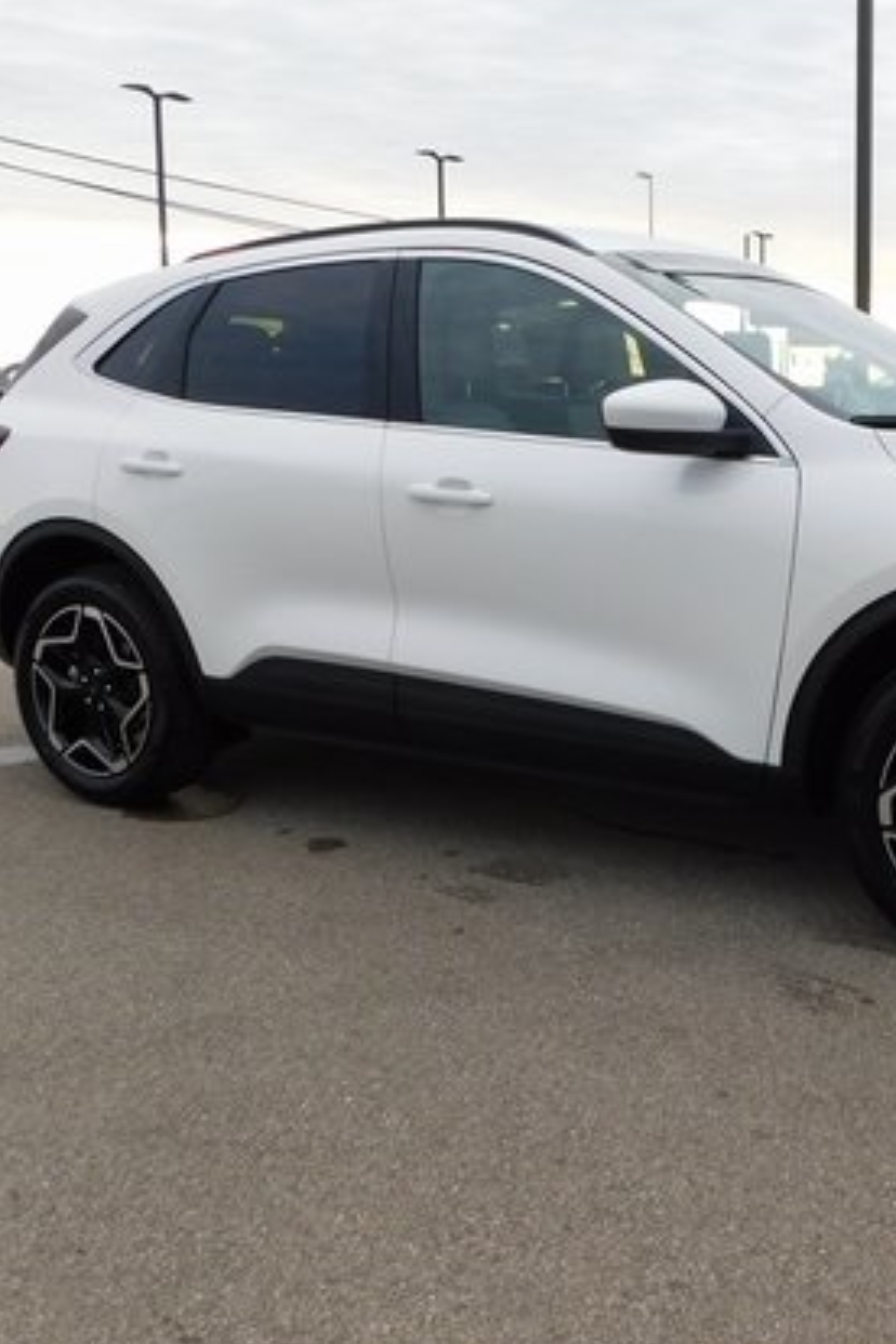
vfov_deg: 51.8
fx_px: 1381
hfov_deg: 34.8
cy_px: 610
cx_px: 724
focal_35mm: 37
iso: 125
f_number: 3
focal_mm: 4
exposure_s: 1/250
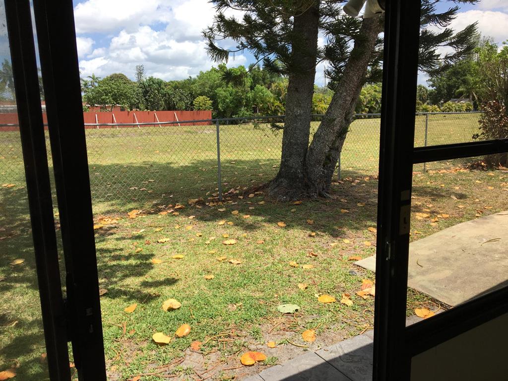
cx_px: 254
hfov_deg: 61.7
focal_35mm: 29
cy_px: 190
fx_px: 426
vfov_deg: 48.2
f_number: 2.2
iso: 25
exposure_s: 1/1221
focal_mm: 4.15
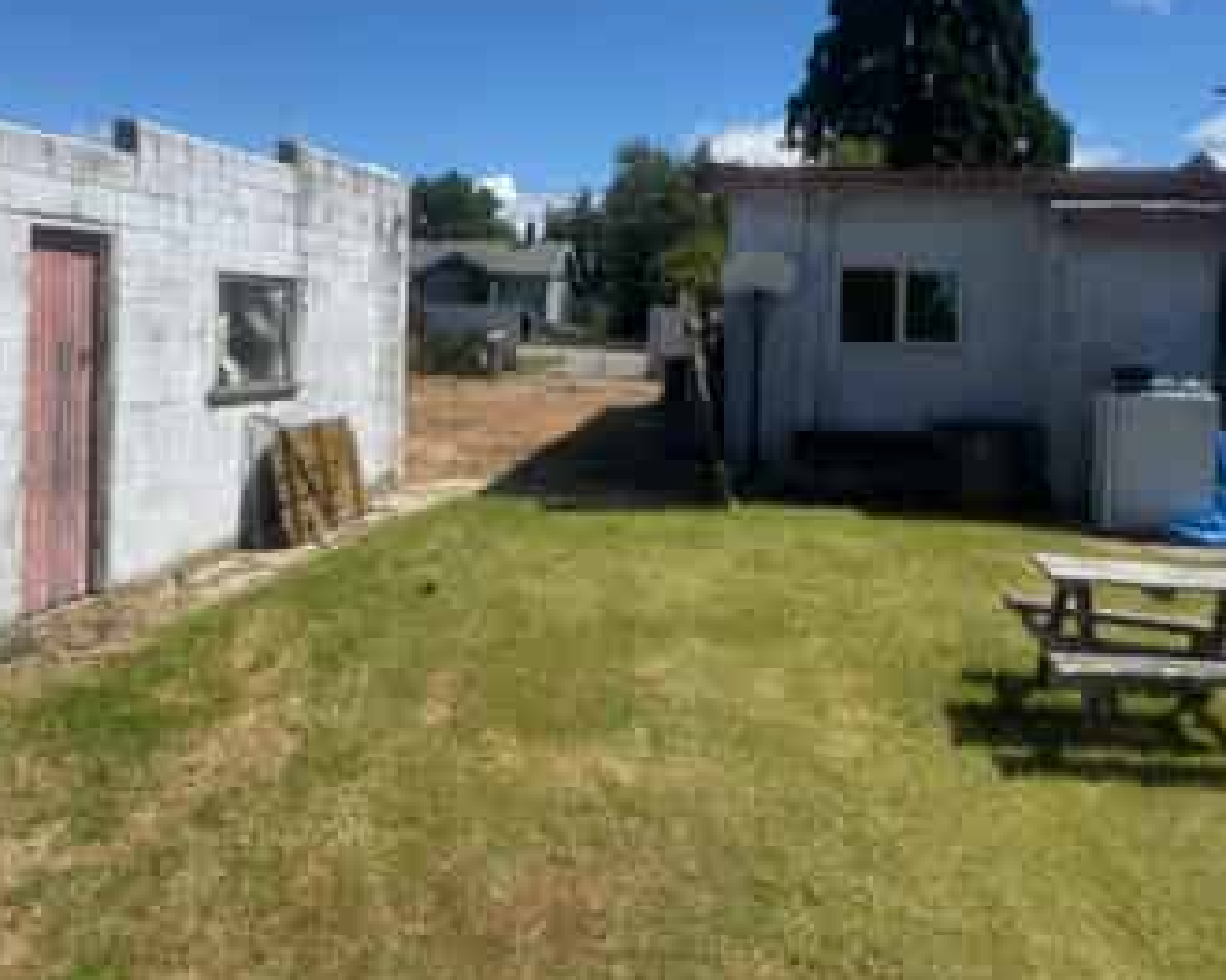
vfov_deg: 41.8
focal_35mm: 35
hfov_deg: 51.5
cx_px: 630
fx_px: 1270
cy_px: 343
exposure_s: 1/6410
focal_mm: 6.76
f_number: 1.78
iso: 80
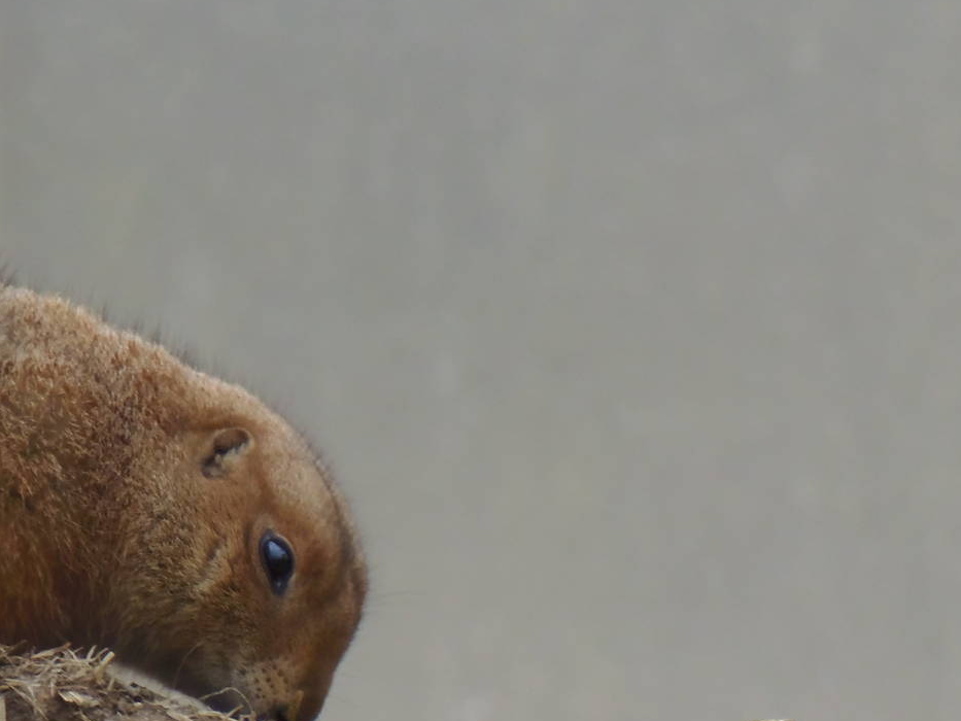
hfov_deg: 1.3
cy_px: 414
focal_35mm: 1482
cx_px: 180
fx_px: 41148
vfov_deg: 1.0
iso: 160
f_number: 5.7
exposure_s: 1/250
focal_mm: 154.8
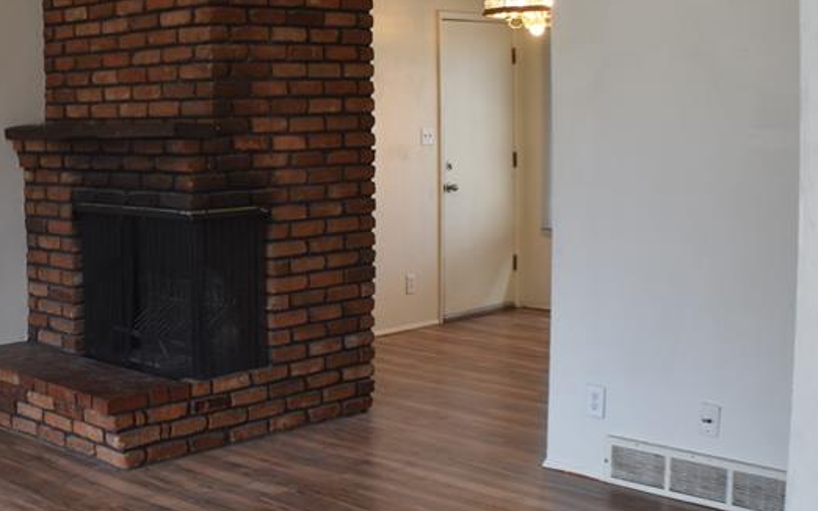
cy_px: 202
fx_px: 1605
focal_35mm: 72
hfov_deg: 27.3
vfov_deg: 18.1
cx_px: 47
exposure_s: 1/100
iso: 400
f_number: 5
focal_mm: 24
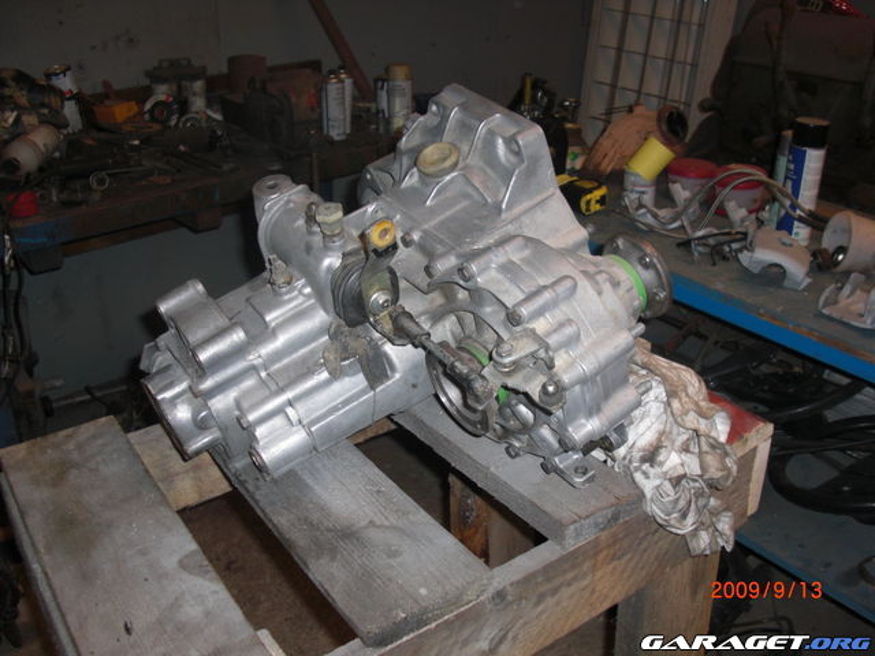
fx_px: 910
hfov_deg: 51.4
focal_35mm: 36
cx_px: 438
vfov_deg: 39.7
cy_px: 328
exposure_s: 1/60
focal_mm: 6.3
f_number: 2.8
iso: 100
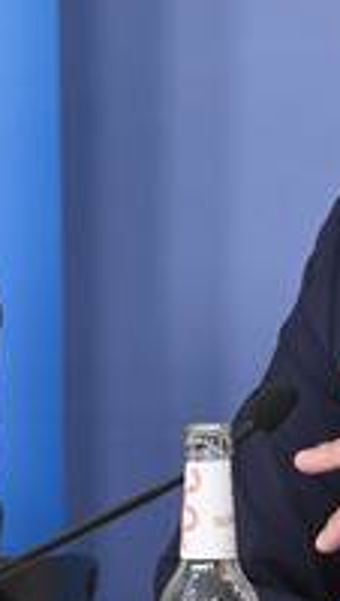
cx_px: 570
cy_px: 225
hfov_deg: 2.8
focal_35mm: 436
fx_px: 6964
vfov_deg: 4.9
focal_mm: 185
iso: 3200
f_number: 7.1
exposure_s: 1/400
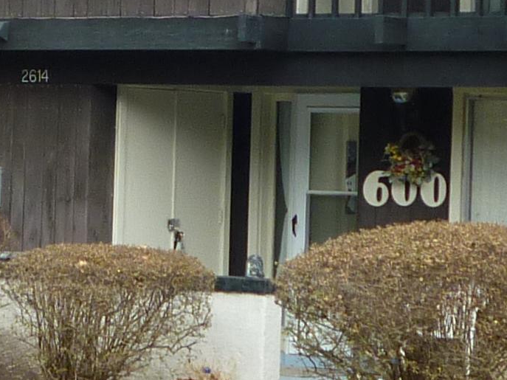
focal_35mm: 176
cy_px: 64
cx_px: 182
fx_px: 2577
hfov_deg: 11.2
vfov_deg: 8.4
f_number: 3.3
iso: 80
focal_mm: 5.3
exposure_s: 1/100
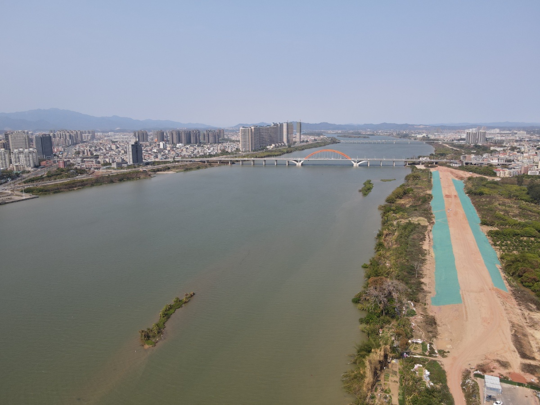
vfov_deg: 56.8
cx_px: 270
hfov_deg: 71.6
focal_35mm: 24
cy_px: 202
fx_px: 374
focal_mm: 4.5
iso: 100
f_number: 2.8
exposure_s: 1/725
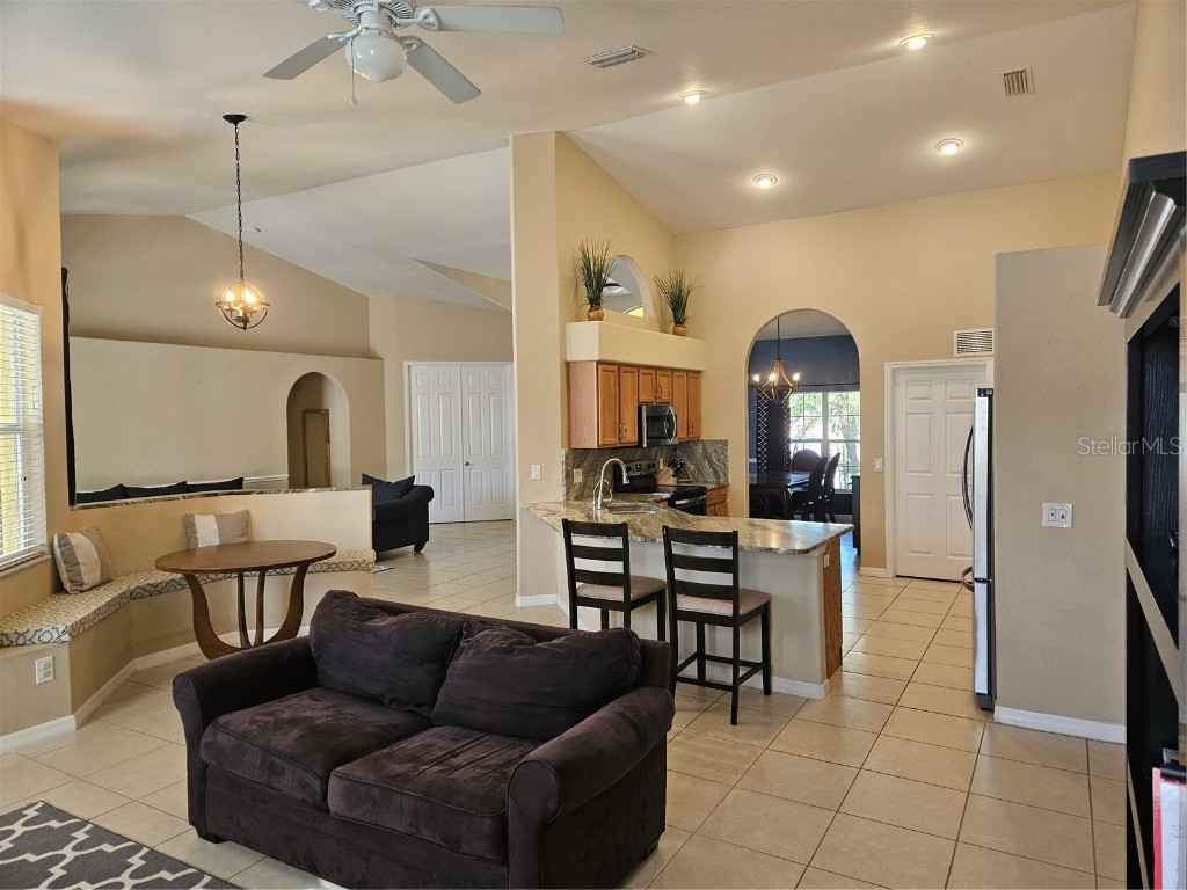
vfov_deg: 58.9
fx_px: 789
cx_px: 594
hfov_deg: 73.9
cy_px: 445
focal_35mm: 23
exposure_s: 1/120
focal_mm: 5.4
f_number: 1.8
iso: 320
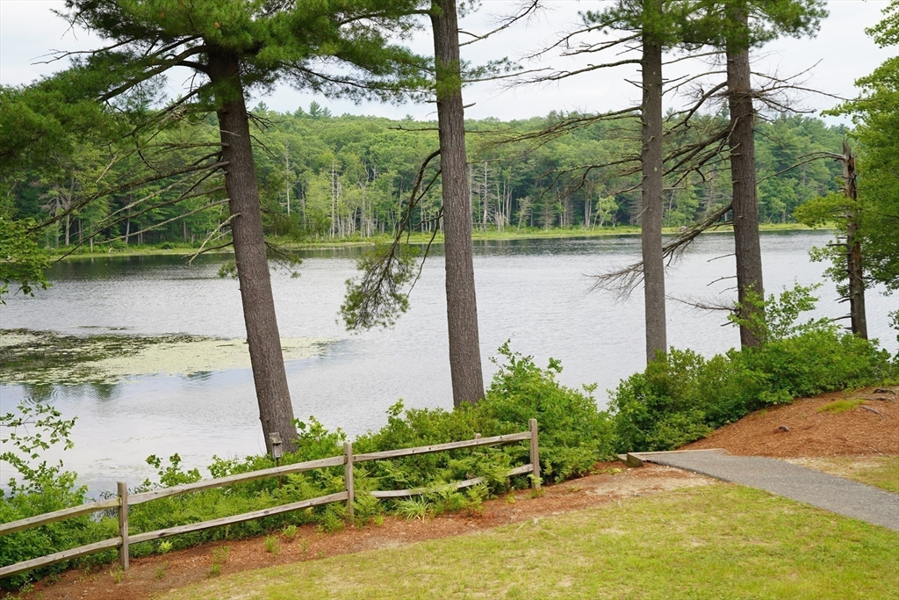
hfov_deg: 39.6
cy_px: 300
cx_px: 450
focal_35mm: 50
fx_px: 1249
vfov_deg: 27.0
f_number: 7.1
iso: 100
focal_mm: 50
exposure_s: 1/100
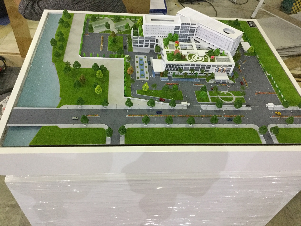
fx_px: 270
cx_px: 150
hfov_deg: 58.3
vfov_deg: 45.5
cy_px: 113
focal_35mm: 31
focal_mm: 3.3
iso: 250
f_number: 2.4
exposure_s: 1/17
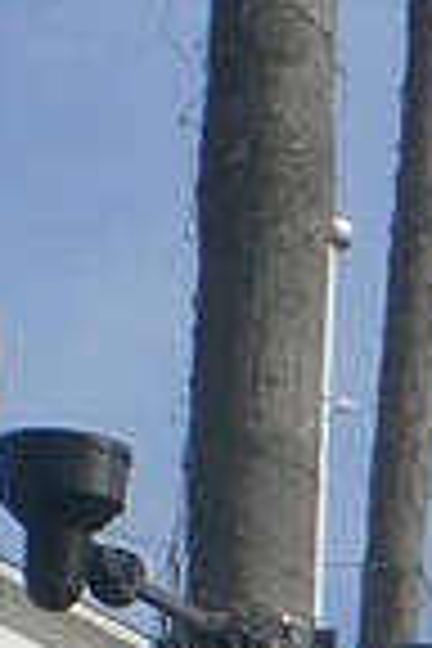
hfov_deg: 4.7
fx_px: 4950
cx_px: 1485
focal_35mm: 275
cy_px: 1359
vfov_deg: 7.2
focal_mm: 6.3
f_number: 4.4
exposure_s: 1/500
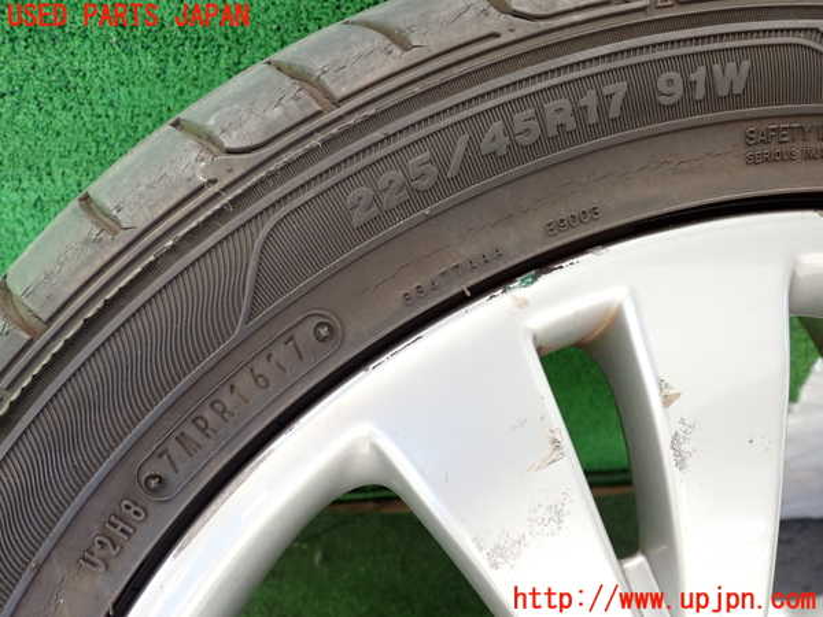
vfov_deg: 44.2
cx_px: 412
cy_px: 308
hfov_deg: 56.8
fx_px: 761
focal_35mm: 32
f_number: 2.4
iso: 250
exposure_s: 1/125
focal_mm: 5.79
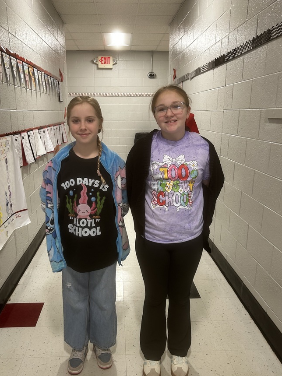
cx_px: 136
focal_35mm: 31
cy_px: 215
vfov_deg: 58.1
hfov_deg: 45.4
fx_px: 337
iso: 80
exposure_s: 1/60
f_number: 1.5
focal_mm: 5.7
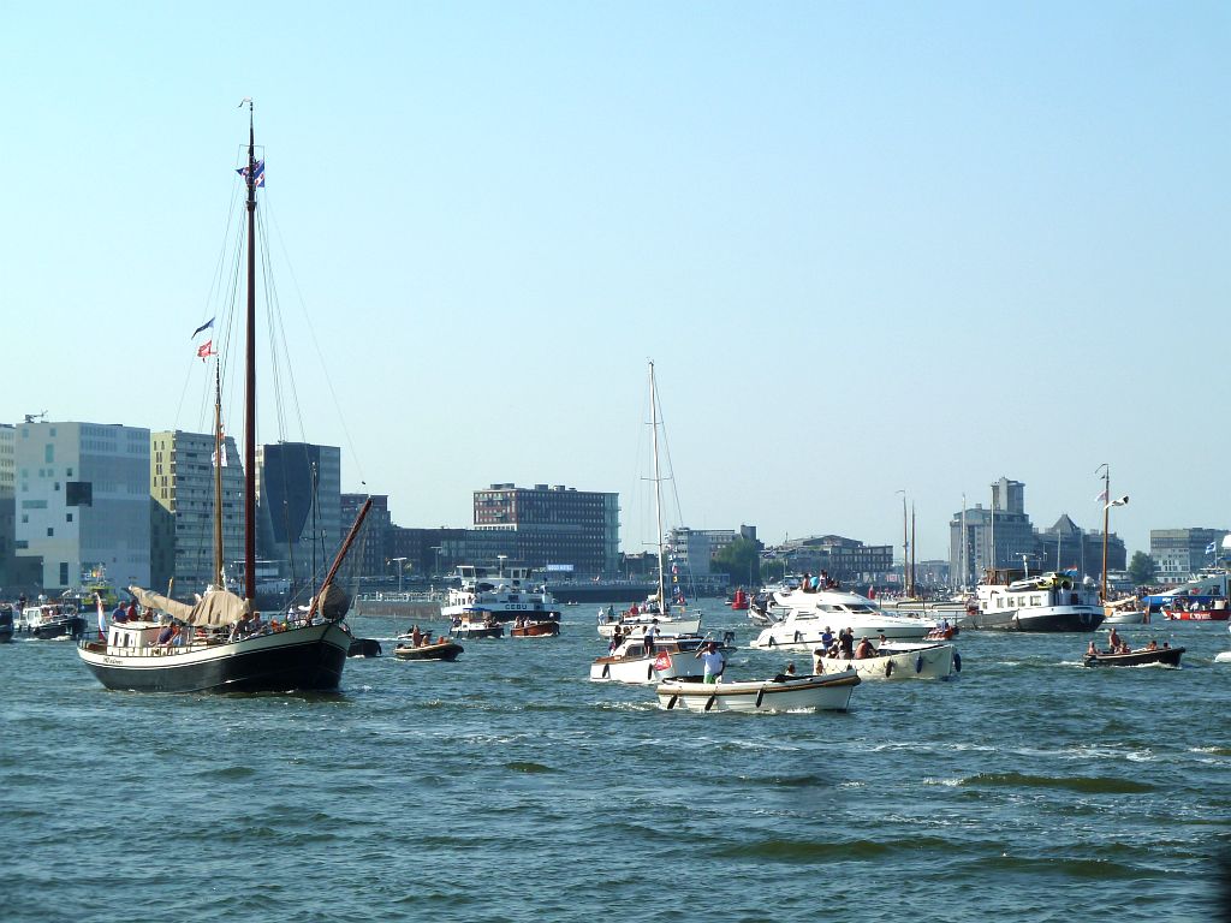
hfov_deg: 18.9
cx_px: 616
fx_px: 3698
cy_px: 462
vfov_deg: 14.2
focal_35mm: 104
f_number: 5.6
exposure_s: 1/500
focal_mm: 17
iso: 80
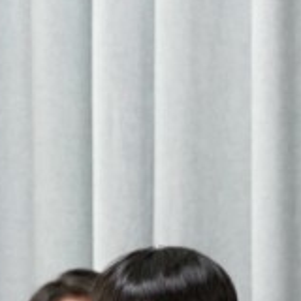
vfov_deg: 1.8
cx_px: -55
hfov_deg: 1.8
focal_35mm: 958
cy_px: 463
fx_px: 9425
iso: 3200
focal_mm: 200
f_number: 4
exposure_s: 1/250
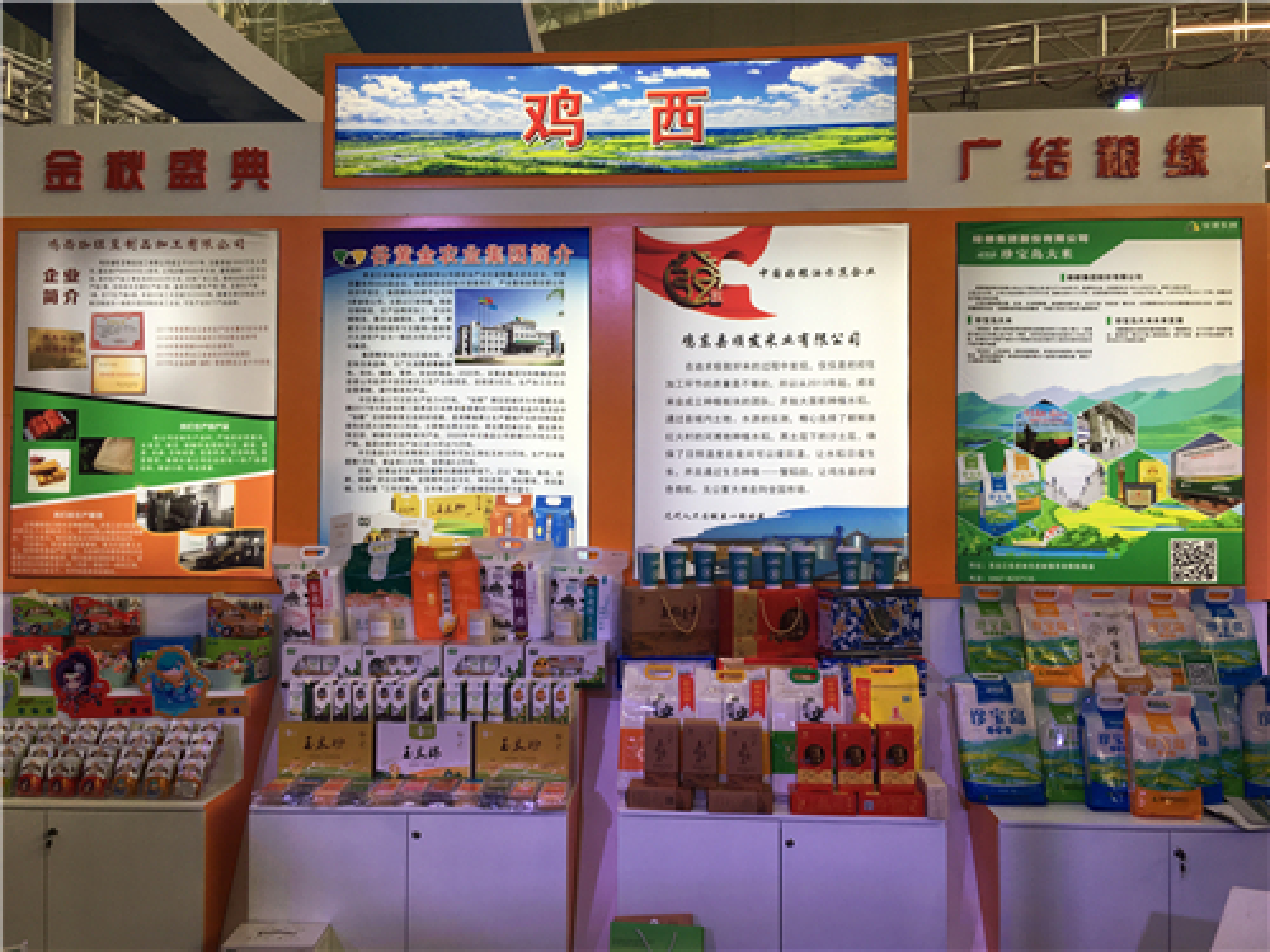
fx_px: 1064
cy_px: 476
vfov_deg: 48.2
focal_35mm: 29
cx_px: 635
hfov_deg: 61.7
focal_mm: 4.15
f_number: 2.2
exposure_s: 1/100
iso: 25
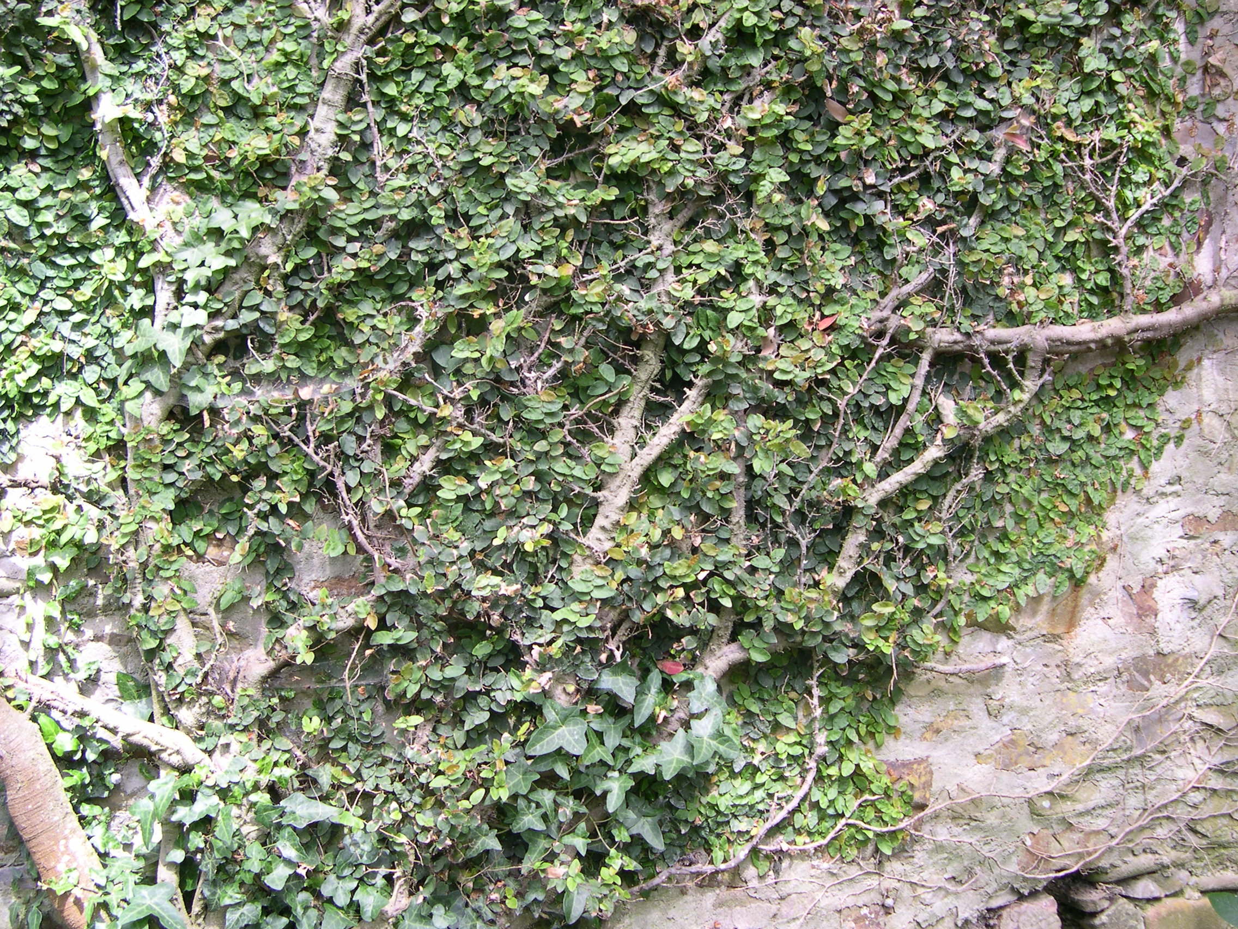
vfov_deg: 37.7
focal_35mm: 38
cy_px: 464
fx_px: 1359
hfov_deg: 49.0
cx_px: 619
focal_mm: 8
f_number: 2.8
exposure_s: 1/85
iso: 100
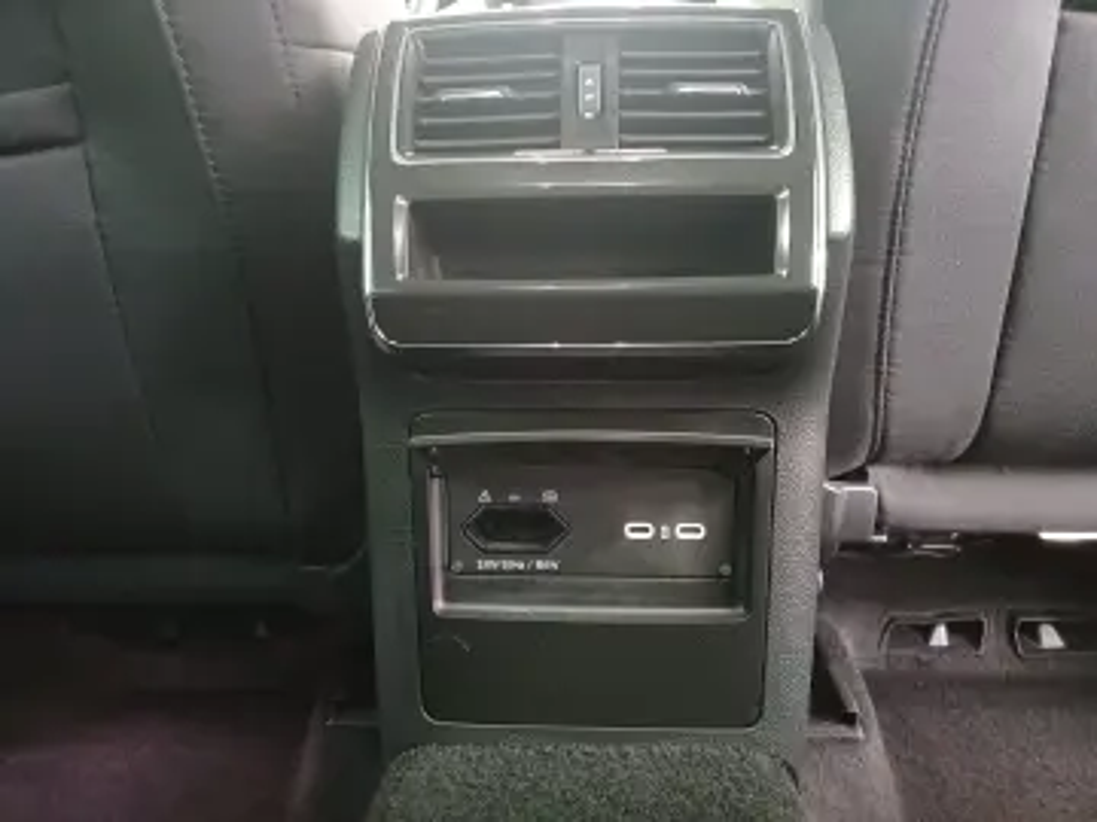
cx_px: 548
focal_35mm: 25
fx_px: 792
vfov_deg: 54.9
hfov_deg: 69.4
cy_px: 411
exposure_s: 1/12
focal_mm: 4.65
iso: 1600
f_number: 1.8
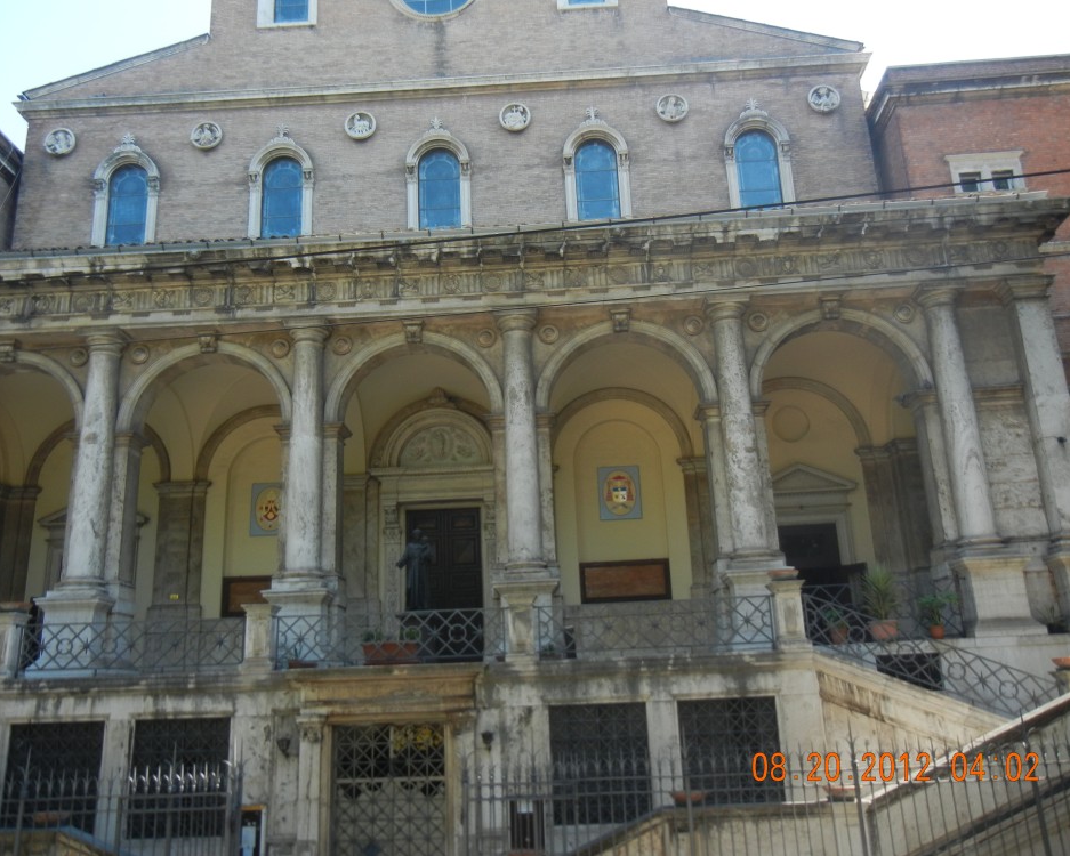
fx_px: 1014
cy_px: 420
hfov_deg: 55.7
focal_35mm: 32
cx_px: 526
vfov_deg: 45.8
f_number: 3.5
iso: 160
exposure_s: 1/256
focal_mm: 5.4
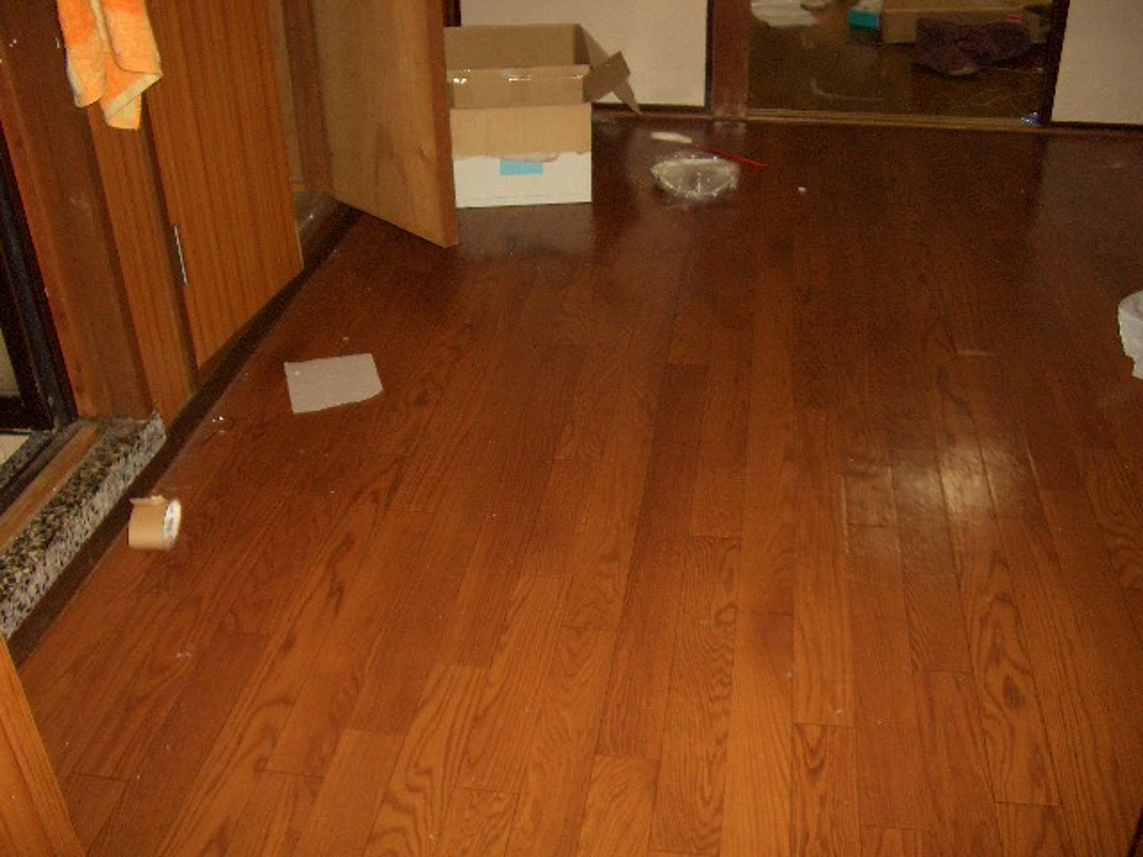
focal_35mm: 35
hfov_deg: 52.6
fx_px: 1156
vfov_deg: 40.7
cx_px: 572
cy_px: 428
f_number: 2.6
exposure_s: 1/60
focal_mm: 5.8
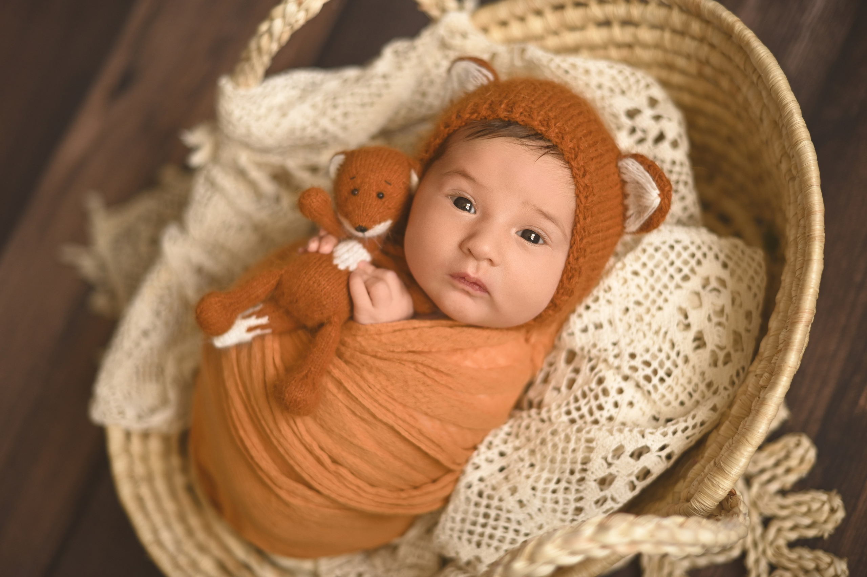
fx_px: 1203
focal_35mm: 50
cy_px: 288
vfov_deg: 27.0
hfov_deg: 39.6
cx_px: 434
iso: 400
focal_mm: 50
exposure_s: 1/400
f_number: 1.8
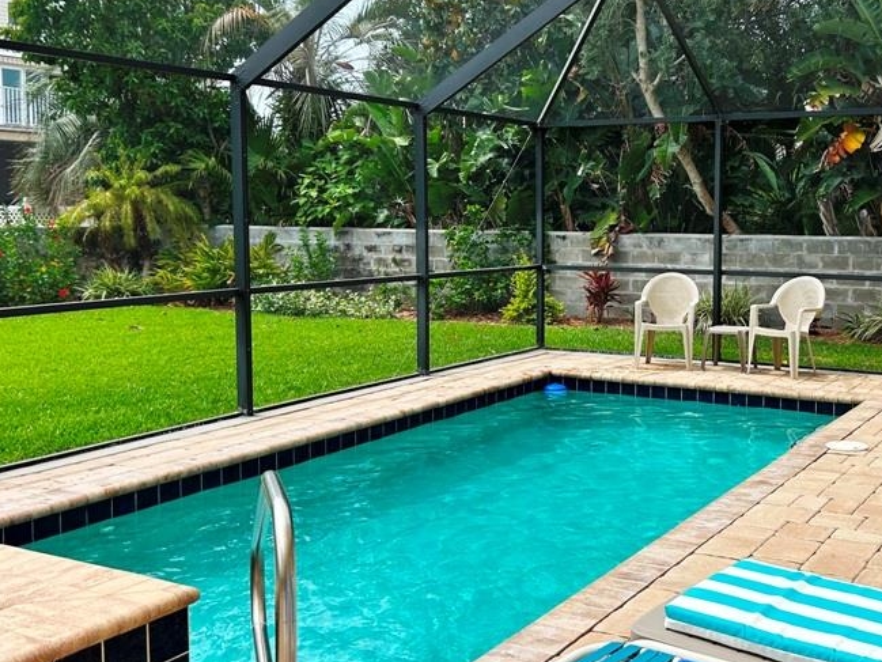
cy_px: 279
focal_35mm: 41
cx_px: 620
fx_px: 1045
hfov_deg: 44.8
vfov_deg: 35.1
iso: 50
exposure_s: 1/1645
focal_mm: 5.7
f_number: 1.5
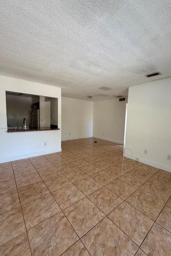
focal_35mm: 15
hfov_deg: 77.3
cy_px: 128
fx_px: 107
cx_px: 87
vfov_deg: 100.4
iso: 200
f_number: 2.2
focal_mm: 2.22
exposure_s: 1/99
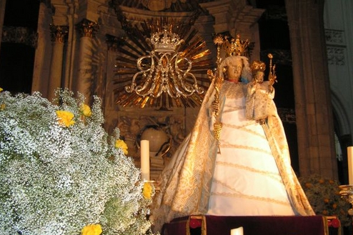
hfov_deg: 48.5
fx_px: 392
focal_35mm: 40
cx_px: 176
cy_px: 124
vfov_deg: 33.4
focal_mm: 6.3
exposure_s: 1/40
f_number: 2.8
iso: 160
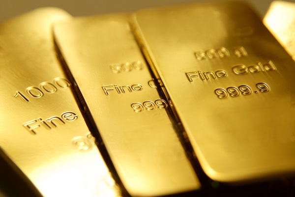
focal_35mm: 128
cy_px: 98
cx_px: 148
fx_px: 1045
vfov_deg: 10.8
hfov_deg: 16.1
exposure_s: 1/500
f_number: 5.6
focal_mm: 85
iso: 200
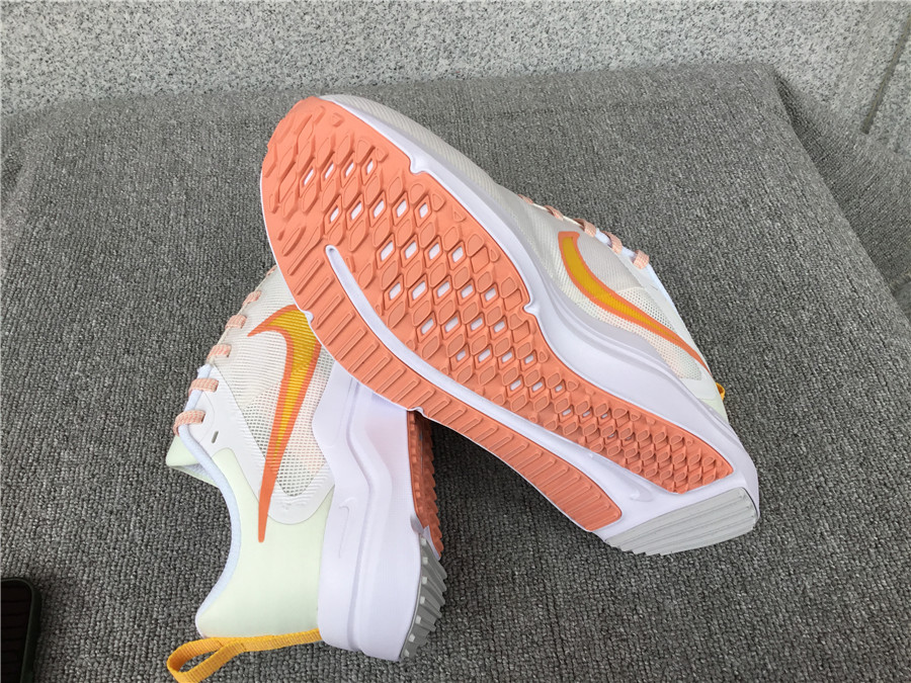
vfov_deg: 45.4
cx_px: 456
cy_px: 342
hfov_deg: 58.4
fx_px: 816
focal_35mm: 31
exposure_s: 1/190
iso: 25
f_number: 2.4
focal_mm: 3.3
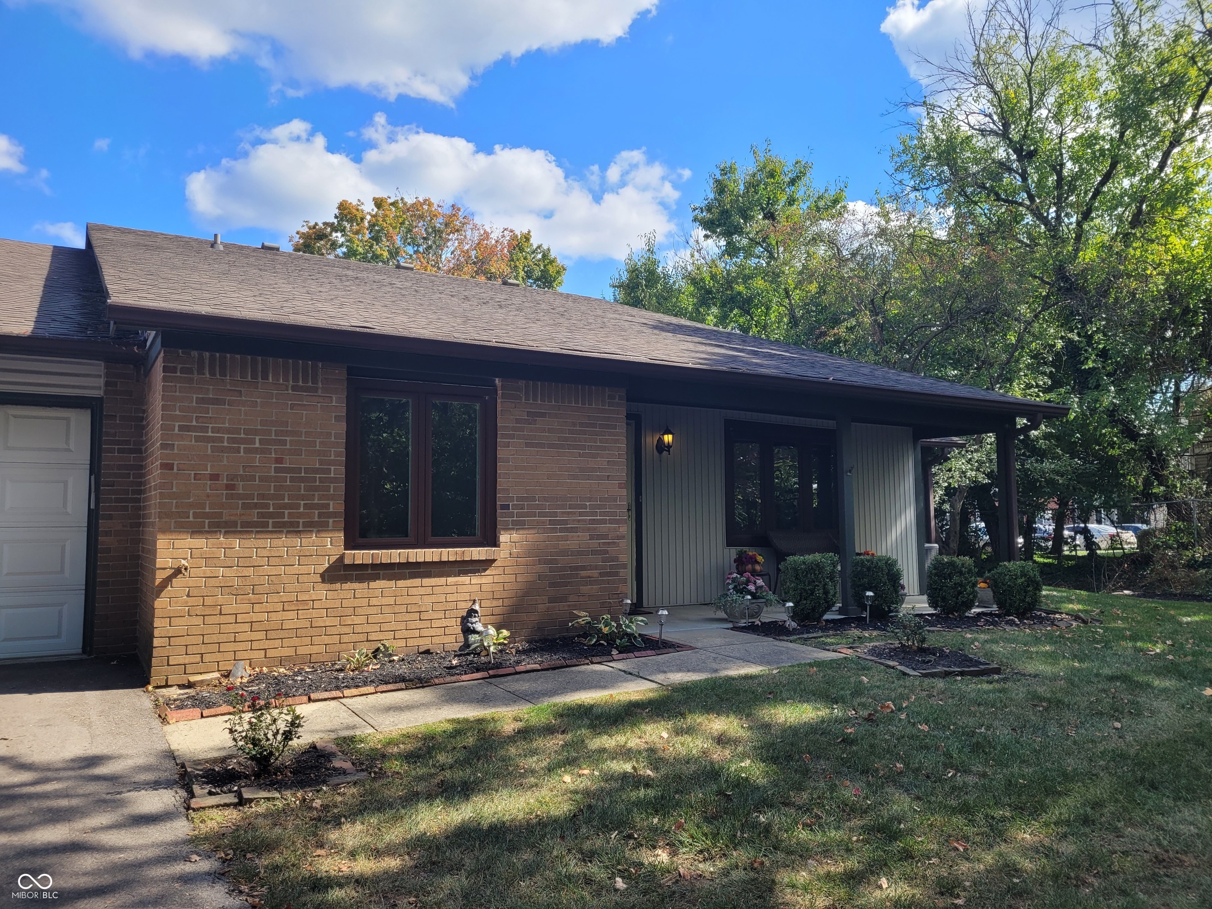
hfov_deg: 67.3
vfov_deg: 53.1
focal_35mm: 26
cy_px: 454
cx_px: 606
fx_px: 910
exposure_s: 1/1087
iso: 40
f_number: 1.8
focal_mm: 5.4
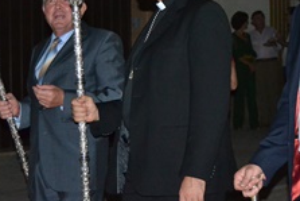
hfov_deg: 17.7
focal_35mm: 115
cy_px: 47
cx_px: 218
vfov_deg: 11.9
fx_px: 959
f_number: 4.8
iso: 3200
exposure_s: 1/60
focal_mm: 38
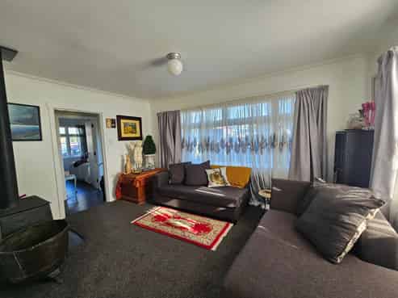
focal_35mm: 13
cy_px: 149
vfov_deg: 89.8
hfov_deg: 106.2
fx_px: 149
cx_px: 199
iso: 80
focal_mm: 2.2
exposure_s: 1/100
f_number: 2.2
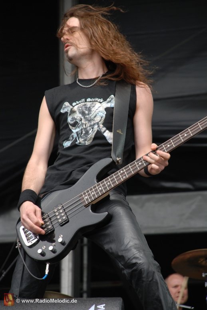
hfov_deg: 6.8
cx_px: 104
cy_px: 155
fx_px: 1742
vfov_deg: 10.1
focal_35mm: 202
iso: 200
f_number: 5.6
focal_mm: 135
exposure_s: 1/250
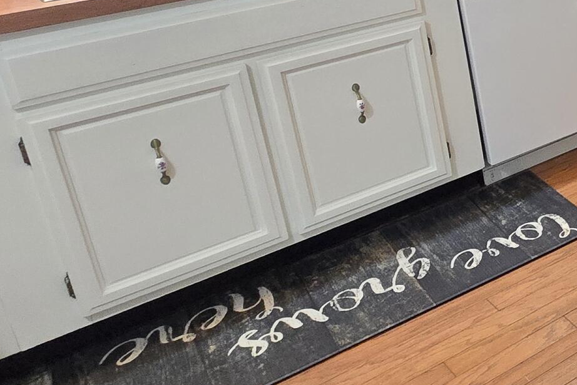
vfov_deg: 27.9
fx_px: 705
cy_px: -34
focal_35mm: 44
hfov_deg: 27.7
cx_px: 889
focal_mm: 2.2
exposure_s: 1/60
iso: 640
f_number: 2.2
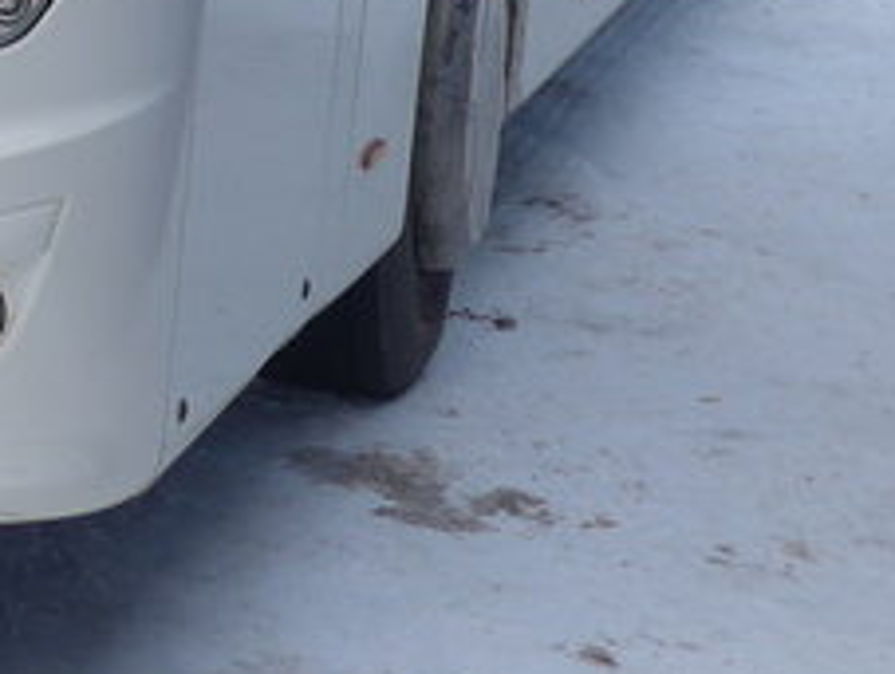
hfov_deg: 12.4
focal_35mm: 153
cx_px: -382
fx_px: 3962
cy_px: -840
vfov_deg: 8.9
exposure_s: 1/250
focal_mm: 6
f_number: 2.8
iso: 80
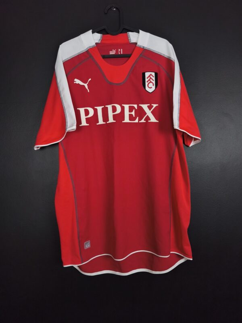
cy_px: 162
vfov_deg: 73.9
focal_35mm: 23
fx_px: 214
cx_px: 121
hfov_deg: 58.9
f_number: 1.6
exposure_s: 1/160
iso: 250
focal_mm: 6.57
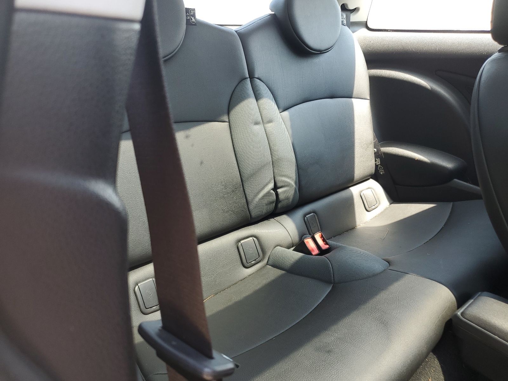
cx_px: 254
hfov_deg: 67.3
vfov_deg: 53.1
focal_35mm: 26
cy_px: 190
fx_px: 382
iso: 50
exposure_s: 1/125
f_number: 1.5
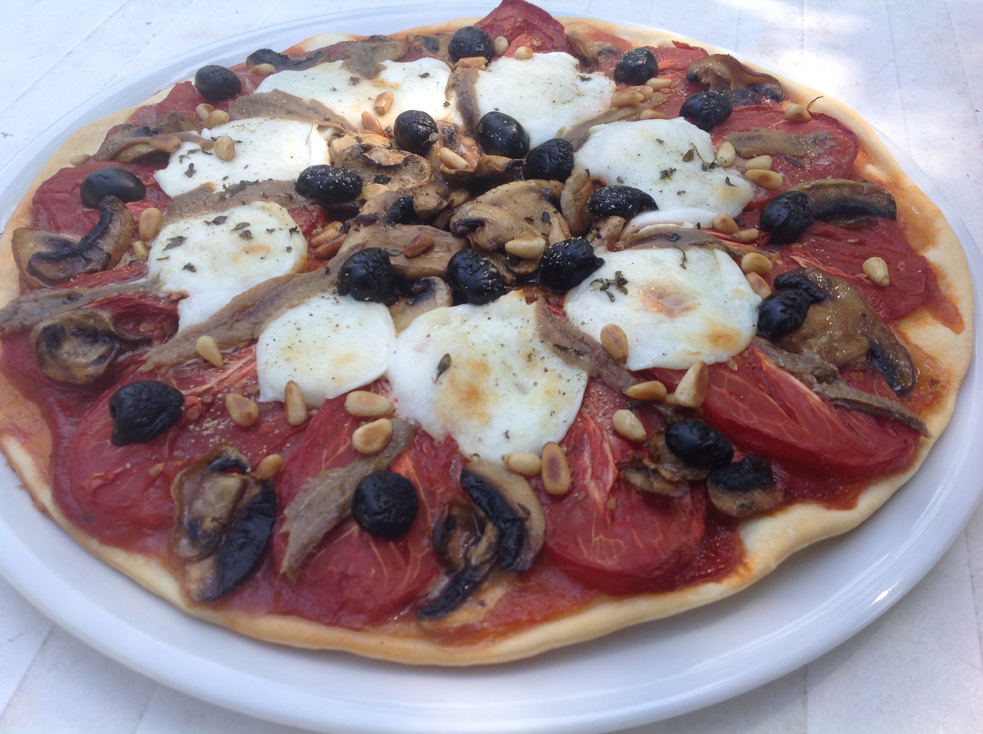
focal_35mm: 35
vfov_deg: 40.6
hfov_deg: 52.7
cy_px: 367
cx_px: 492
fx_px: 992
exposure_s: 1/252
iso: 50
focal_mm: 4.28
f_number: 2.4
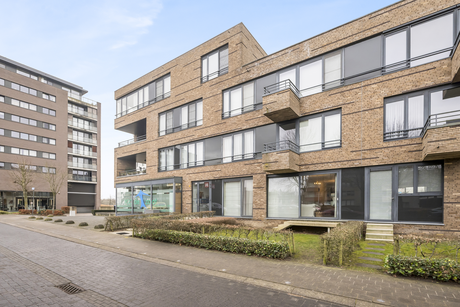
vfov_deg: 81.3
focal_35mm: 14
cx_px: 230
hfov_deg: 104.2
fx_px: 179
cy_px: 154
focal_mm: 14
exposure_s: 1/200
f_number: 8
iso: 640
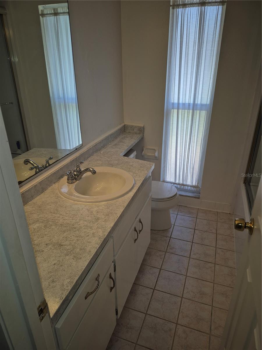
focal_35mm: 23
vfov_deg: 73.9
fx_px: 232
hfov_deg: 58.9
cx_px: 131
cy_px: 175
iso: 50
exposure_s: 1/120
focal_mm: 5.4
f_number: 1.8
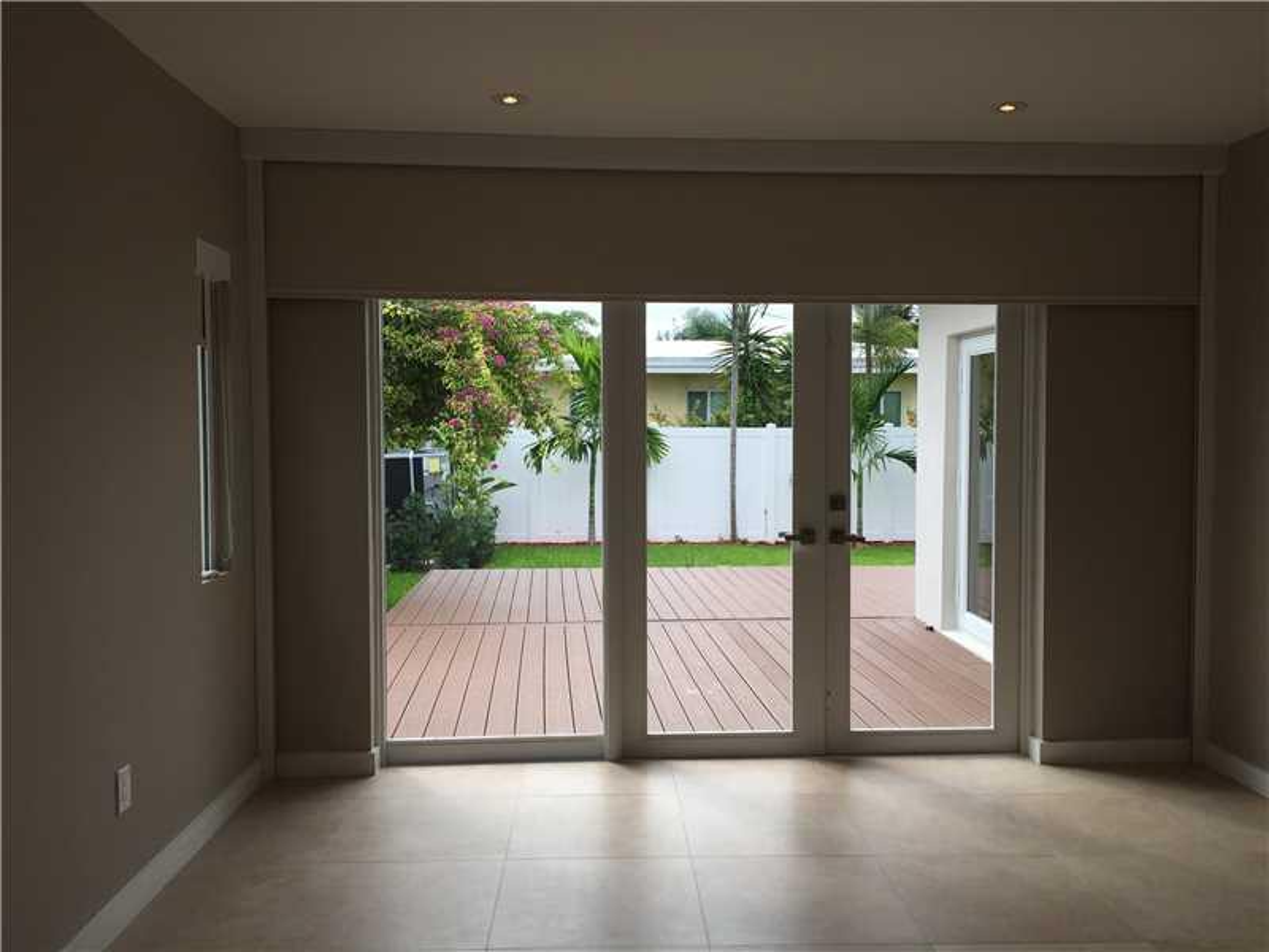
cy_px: 476
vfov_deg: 48.2
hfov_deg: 61.7
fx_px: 1063
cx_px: 634
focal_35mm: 29
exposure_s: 1/590
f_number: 2.2
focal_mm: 4.15
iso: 32
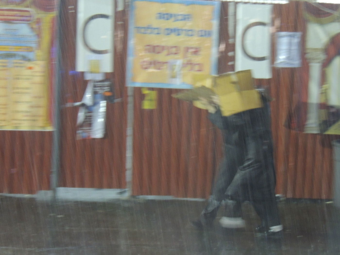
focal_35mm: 135
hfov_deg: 14.6
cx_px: 170
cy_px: 128
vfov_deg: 11.0
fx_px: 1326
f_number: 4.3
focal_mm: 24
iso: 800
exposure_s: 1/13
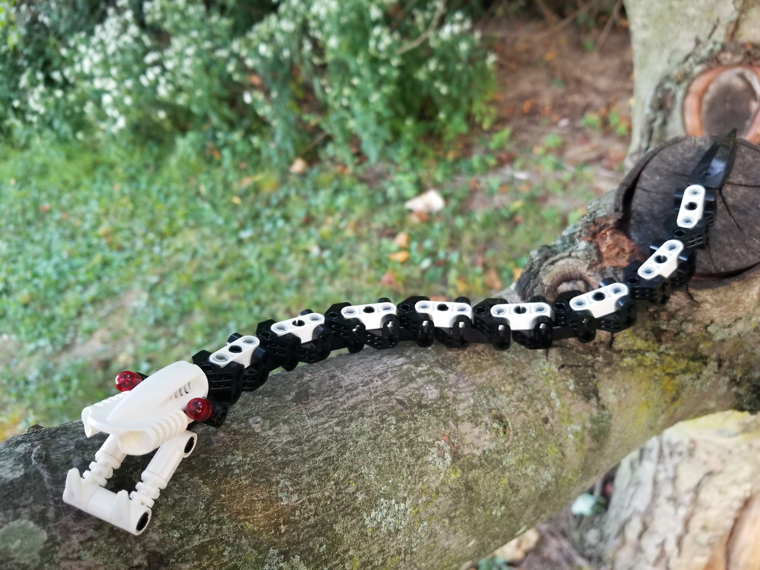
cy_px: 285
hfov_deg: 67.3
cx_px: 380
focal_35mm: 26
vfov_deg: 53.1
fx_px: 571
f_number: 1.7
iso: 125
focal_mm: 4.25
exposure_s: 1/60
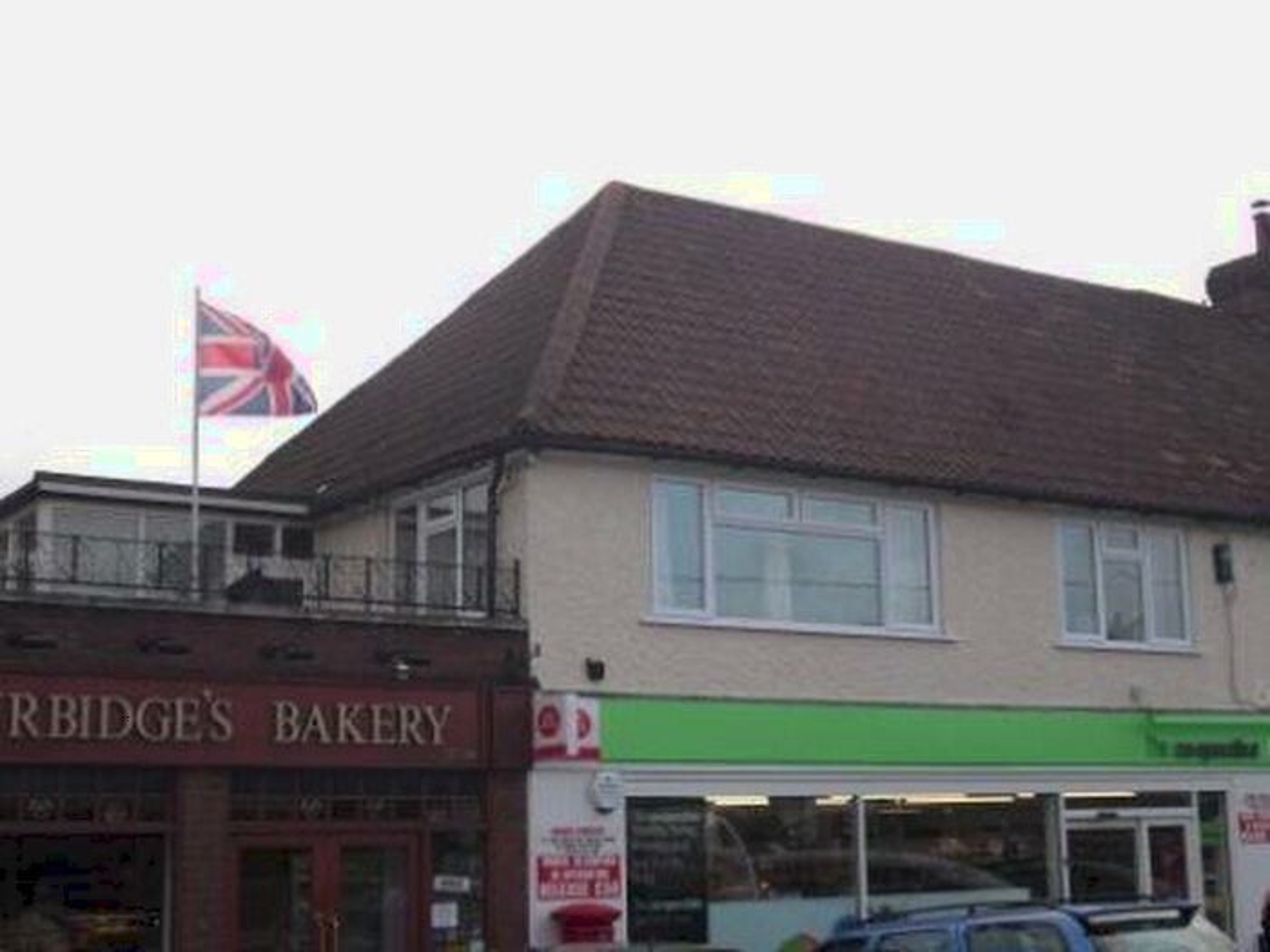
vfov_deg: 27.5
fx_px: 1944
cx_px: 635
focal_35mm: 53
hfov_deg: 36.2
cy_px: 476
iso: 100
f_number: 9.6
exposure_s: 1/100
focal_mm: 9.4
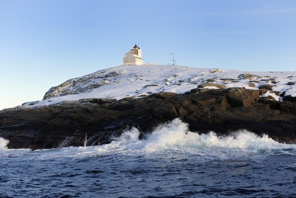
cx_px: 148
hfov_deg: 30.5
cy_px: 99
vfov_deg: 20.6
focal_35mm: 66
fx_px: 543
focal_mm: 66
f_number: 7.1
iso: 200
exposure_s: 1/250
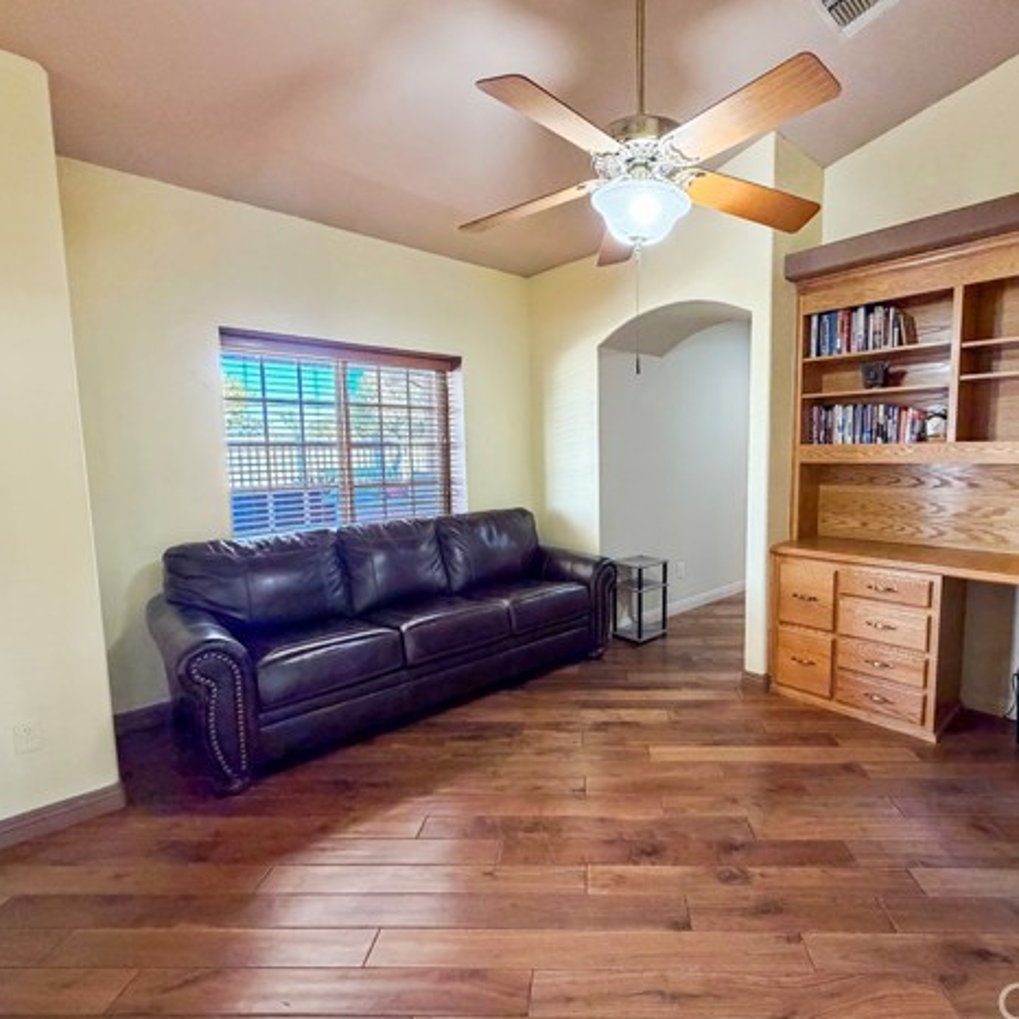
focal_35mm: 17
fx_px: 566
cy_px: 510
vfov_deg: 84.0
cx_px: 590
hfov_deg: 83.3
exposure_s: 1/60
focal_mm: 2.22
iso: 500
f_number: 2.2
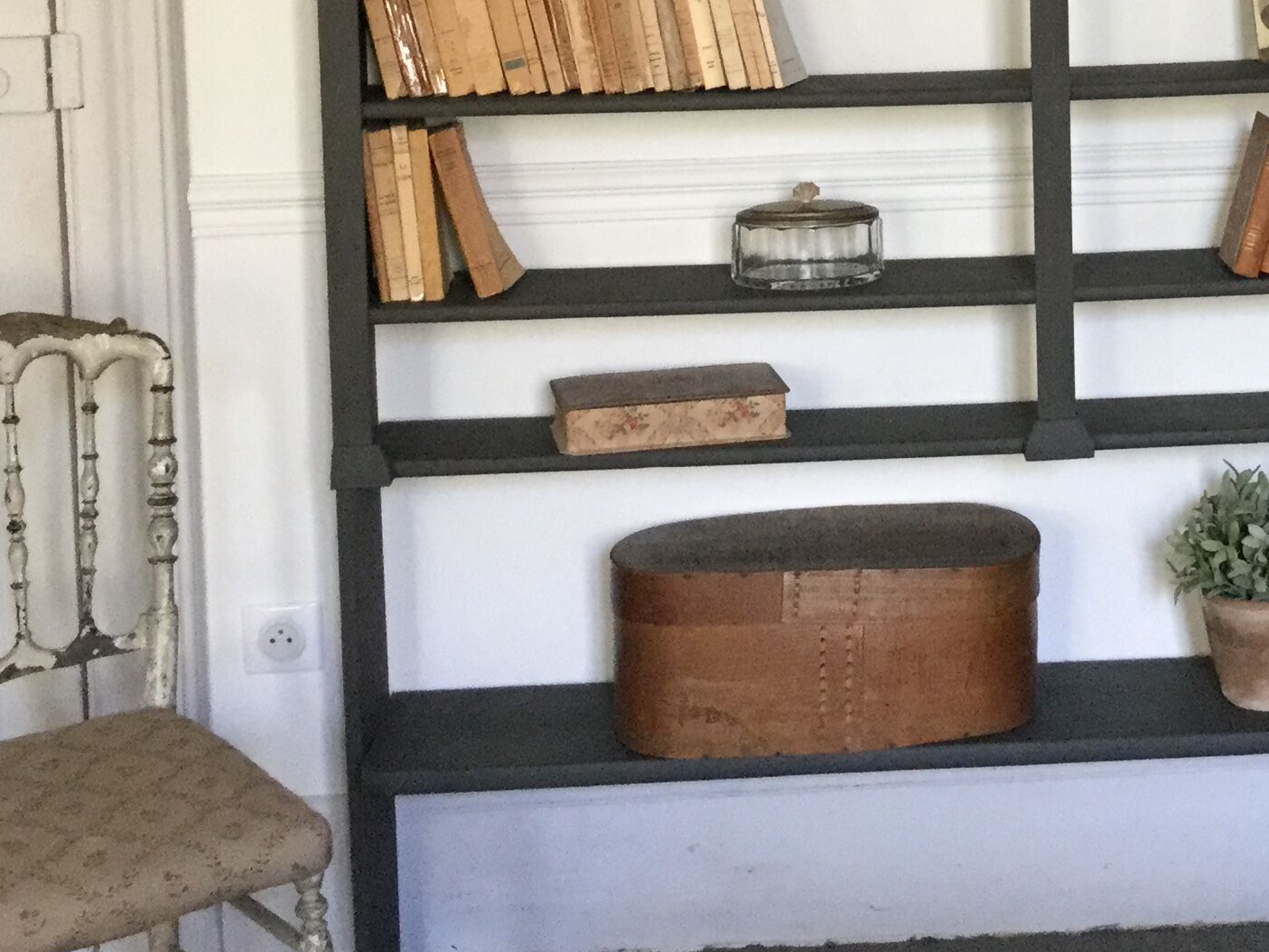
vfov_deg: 19.5
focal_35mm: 72
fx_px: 2640
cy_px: -108
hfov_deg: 26.6
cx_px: 984
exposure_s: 1/33
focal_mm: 3.3
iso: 160
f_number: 2.4
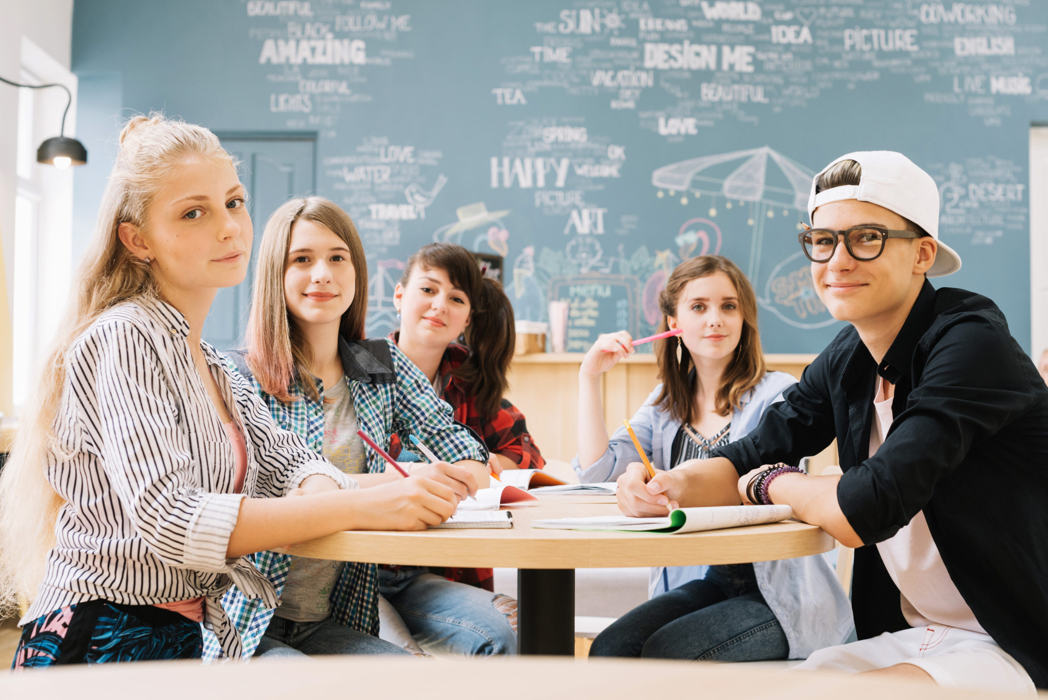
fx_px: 1572
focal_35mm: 54
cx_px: 554
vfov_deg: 25.1
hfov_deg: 36.8
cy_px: 339
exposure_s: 1/100
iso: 640
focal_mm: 50
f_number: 5
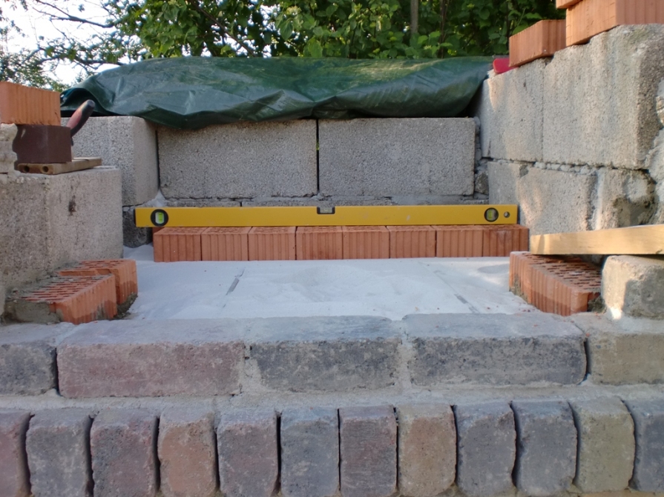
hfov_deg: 52.6
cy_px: 248
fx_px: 671
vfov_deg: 40.7
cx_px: 332
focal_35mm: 35
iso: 64
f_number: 3.1
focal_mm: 6.3
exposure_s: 1/160
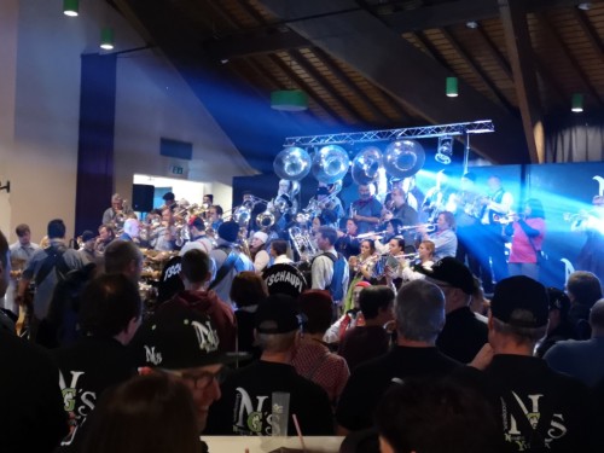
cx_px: 302
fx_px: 907
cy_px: 226
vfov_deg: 28.0
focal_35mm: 52
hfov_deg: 36.8
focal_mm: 3.95
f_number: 1.8
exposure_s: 1/16.7
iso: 2000
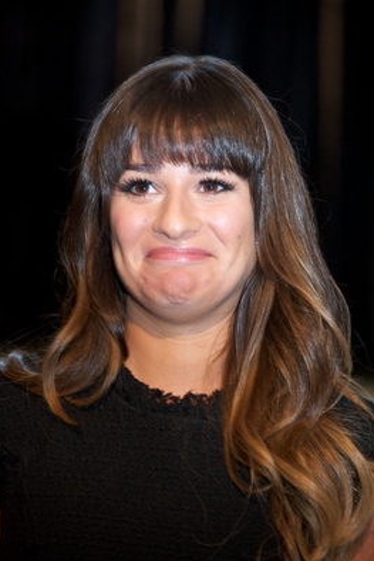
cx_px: 186
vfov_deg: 8.8
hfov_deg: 5.9
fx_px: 3634
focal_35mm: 233
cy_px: 283
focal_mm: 230
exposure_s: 1/60
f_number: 5.6
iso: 2000
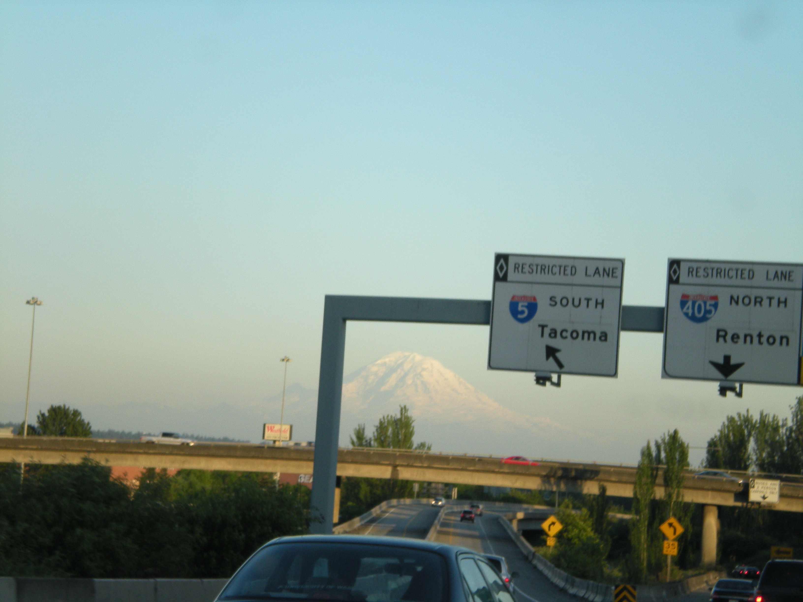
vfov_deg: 13.0
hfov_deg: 17.3
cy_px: 301
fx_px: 2644
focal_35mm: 114
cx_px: 402
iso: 110
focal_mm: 18.9
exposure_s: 1/125
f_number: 5.9
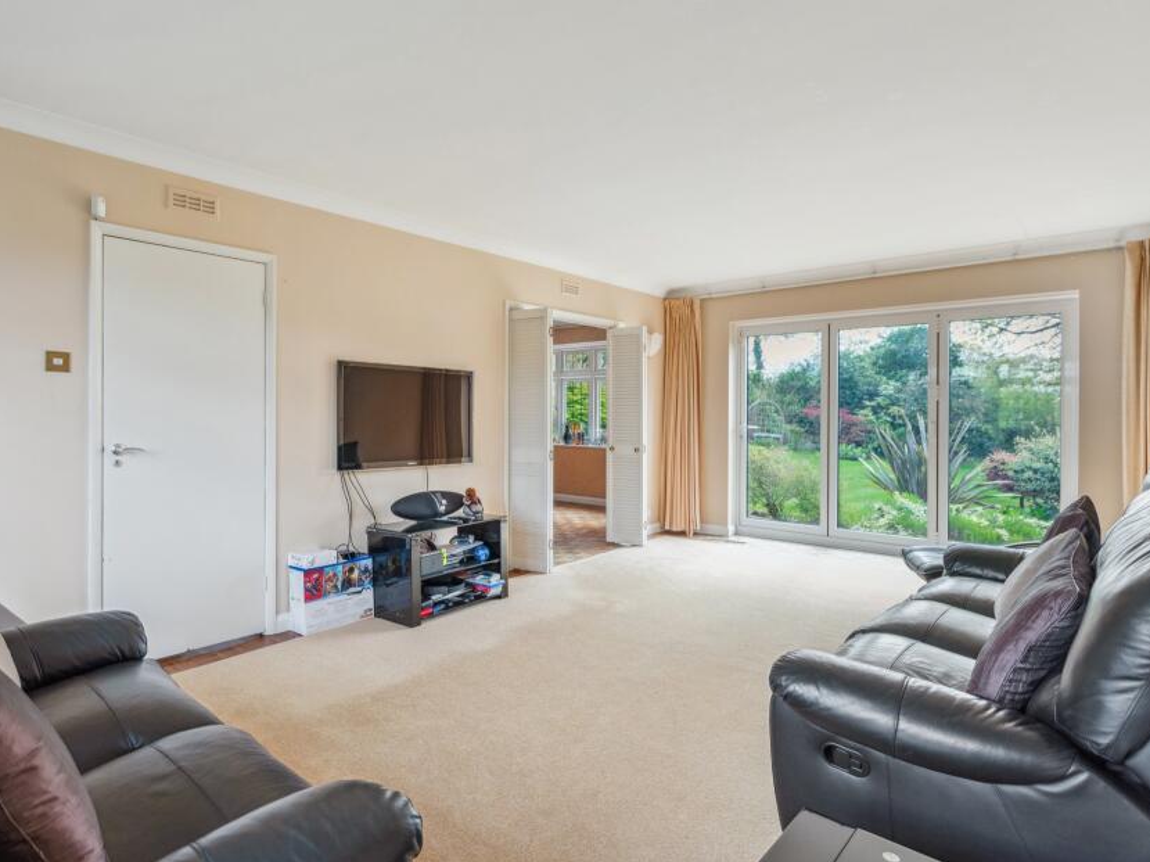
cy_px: 407
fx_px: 631
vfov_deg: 68.6
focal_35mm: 19
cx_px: 528
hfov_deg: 84.5
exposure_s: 1/100
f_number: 4
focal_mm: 16
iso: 640
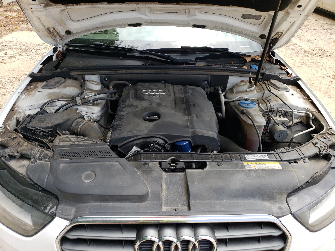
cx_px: 168
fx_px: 252
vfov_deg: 53.1
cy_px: 126
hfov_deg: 67.3
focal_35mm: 26
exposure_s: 1/1000
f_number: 1.5
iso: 50
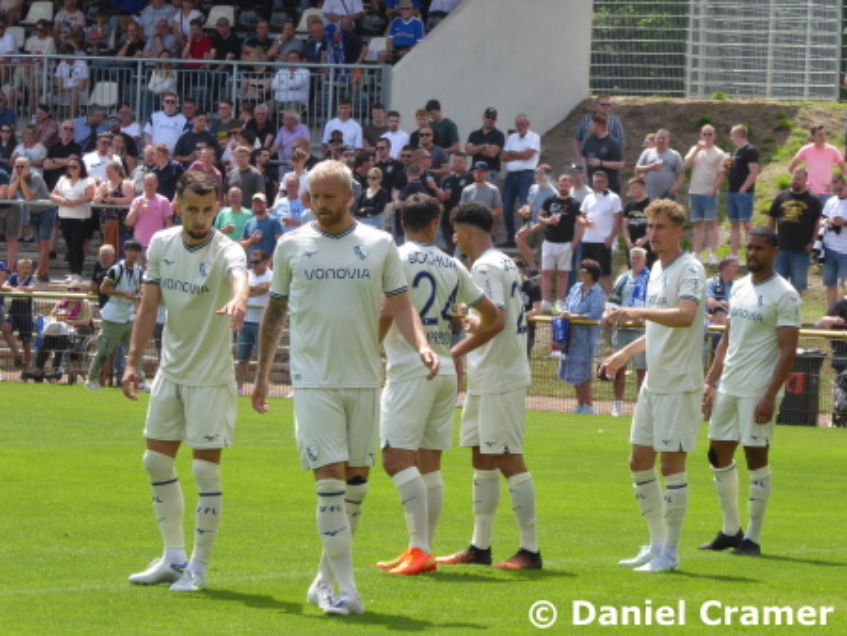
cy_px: 318
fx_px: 6488
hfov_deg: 7.5
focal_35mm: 265
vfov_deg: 5.6
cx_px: 424
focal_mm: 47.5
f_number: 5.6
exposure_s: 1/160
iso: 80
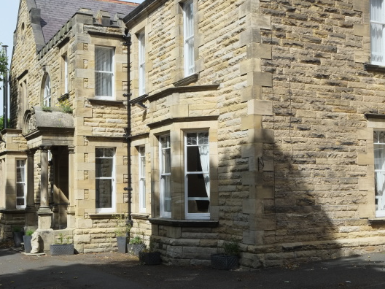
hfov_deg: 37.4
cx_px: 161
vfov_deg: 28.5
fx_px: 567
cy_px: 172
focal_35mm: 51
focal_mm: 23
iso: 800
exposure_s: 1/420
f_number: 11
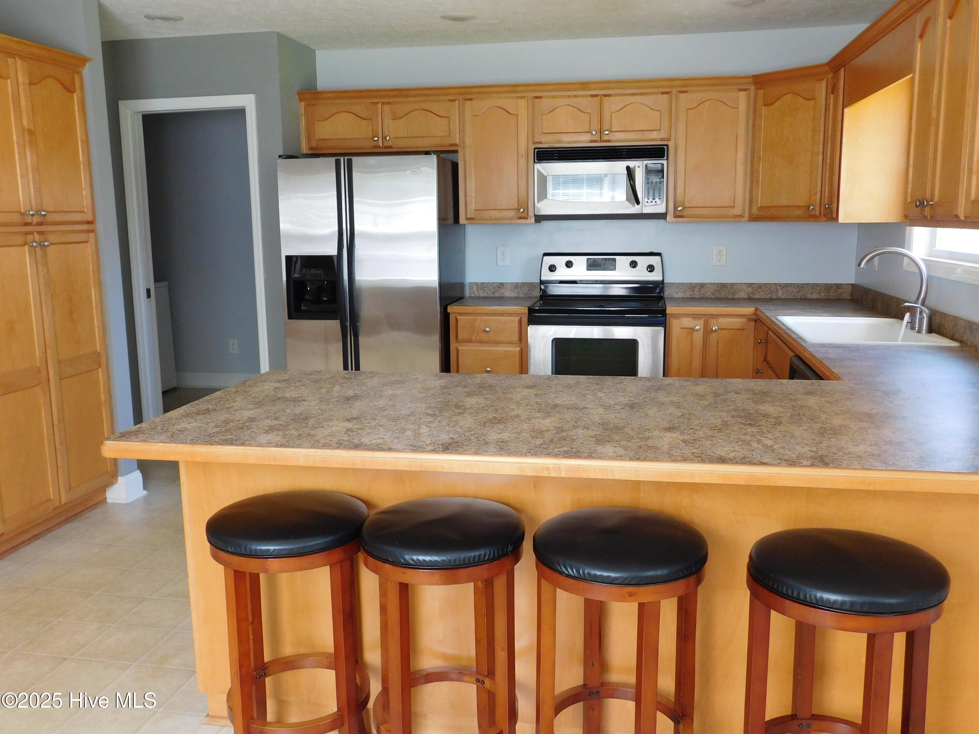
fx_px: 848
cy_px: 367
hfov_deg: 60.0
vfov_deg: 46.8
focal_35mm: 30
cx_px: 490
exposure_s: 1/30
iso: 250
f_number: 3.2
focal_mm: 5.3
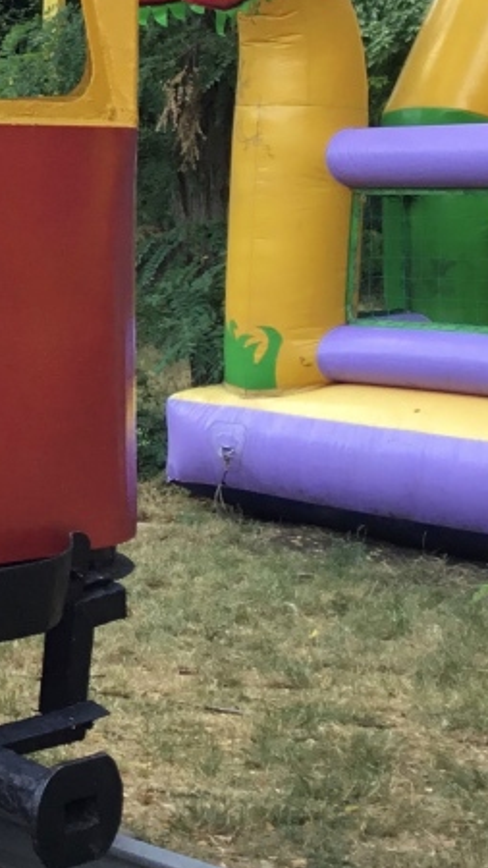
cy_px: 141
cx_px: -496
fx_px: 2071
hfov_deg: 11.9
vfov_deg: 23.2
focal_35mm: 90
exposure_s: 1/112
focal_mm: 3.3
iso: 25
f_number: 2.4
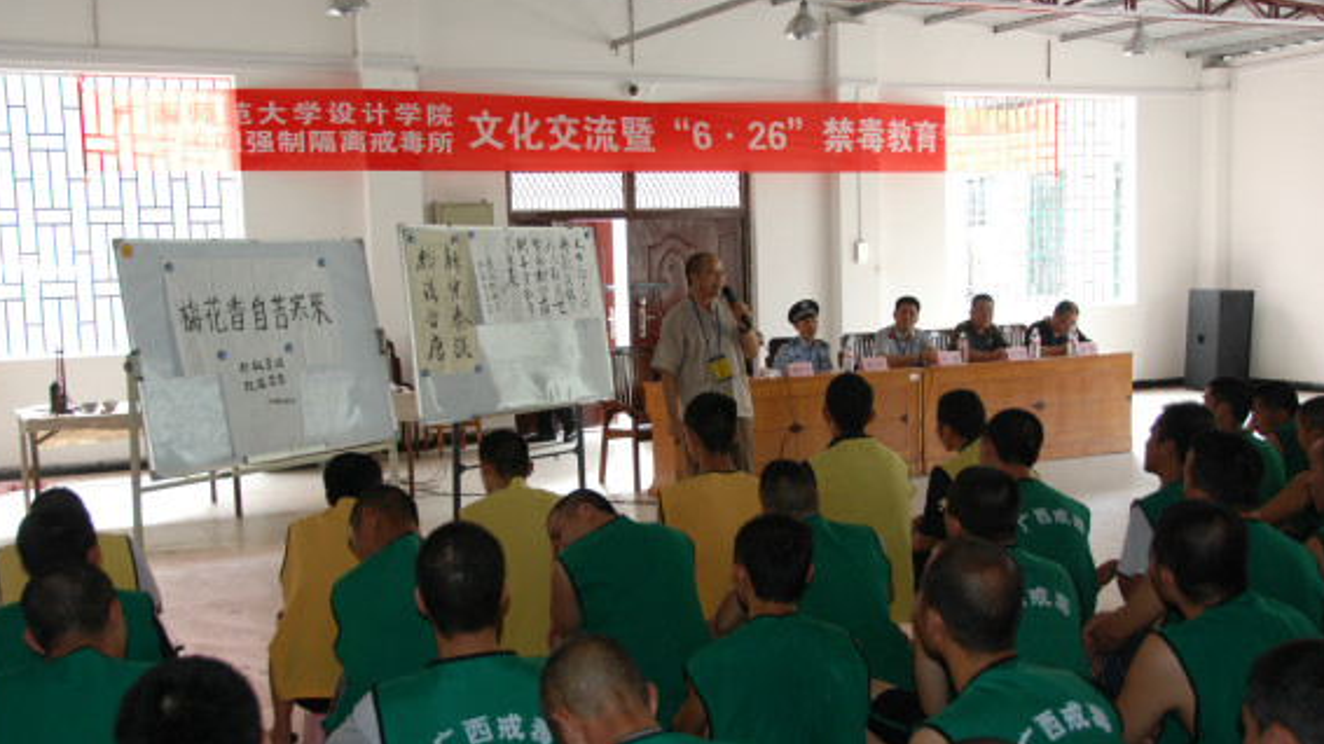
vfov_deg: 29.7
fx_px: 1404
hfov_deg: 50.5
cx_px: 671
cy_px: 397
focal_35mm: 40
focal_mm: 24
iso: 400
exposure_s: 1/60
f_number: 4
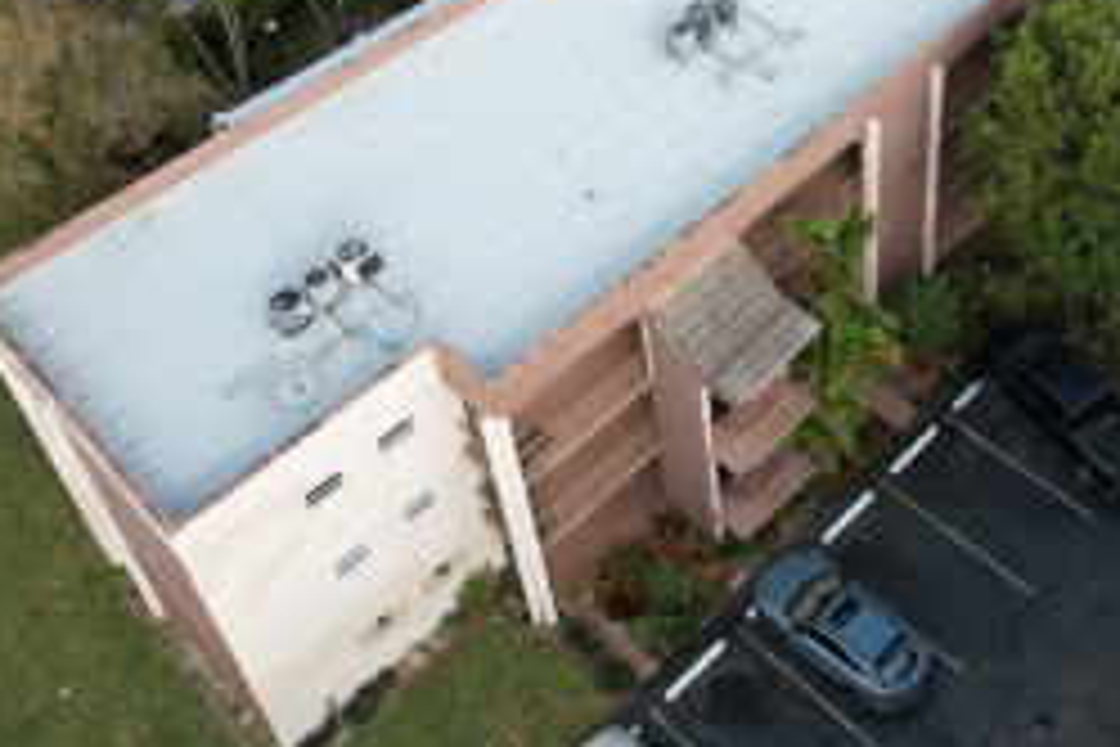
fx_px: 1400
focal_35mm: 45
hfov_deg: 42.3
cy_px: 11
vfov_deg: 28.2
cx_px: 839
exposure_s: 1/725
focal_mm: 8.38
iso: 100
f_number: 2.8
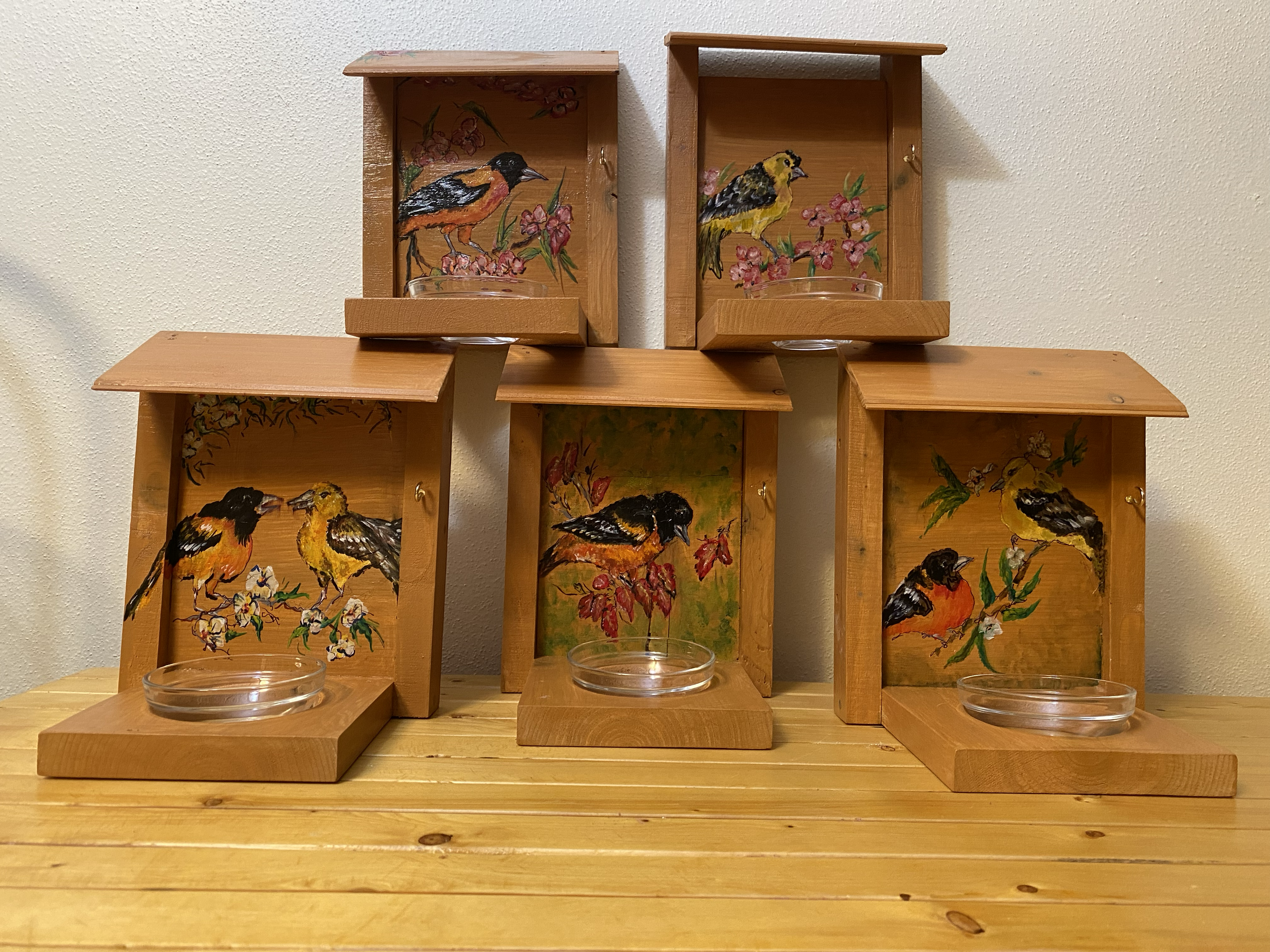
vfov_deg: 53.1
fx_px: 954
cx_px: 635
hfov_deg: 67.3
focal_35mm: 26
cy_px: 476
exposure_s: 1/60
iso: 160
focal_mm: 4.25
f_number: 1.8
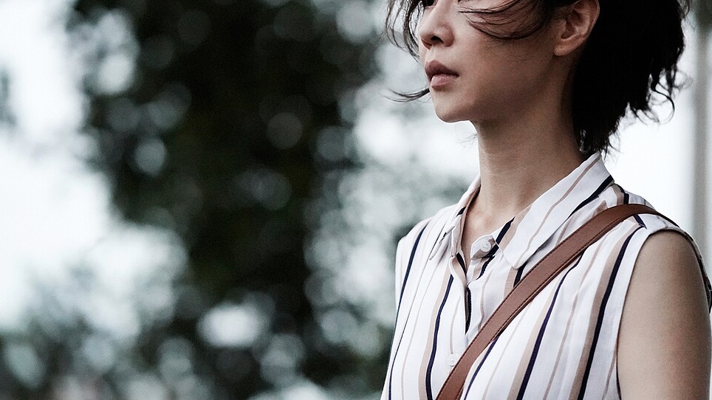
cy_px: 160
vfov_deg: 7.4
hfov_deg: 13.2
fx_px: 3077
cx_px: 379
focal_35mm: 163
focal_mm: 125
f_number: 2.8
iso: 16000
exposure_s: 1/125
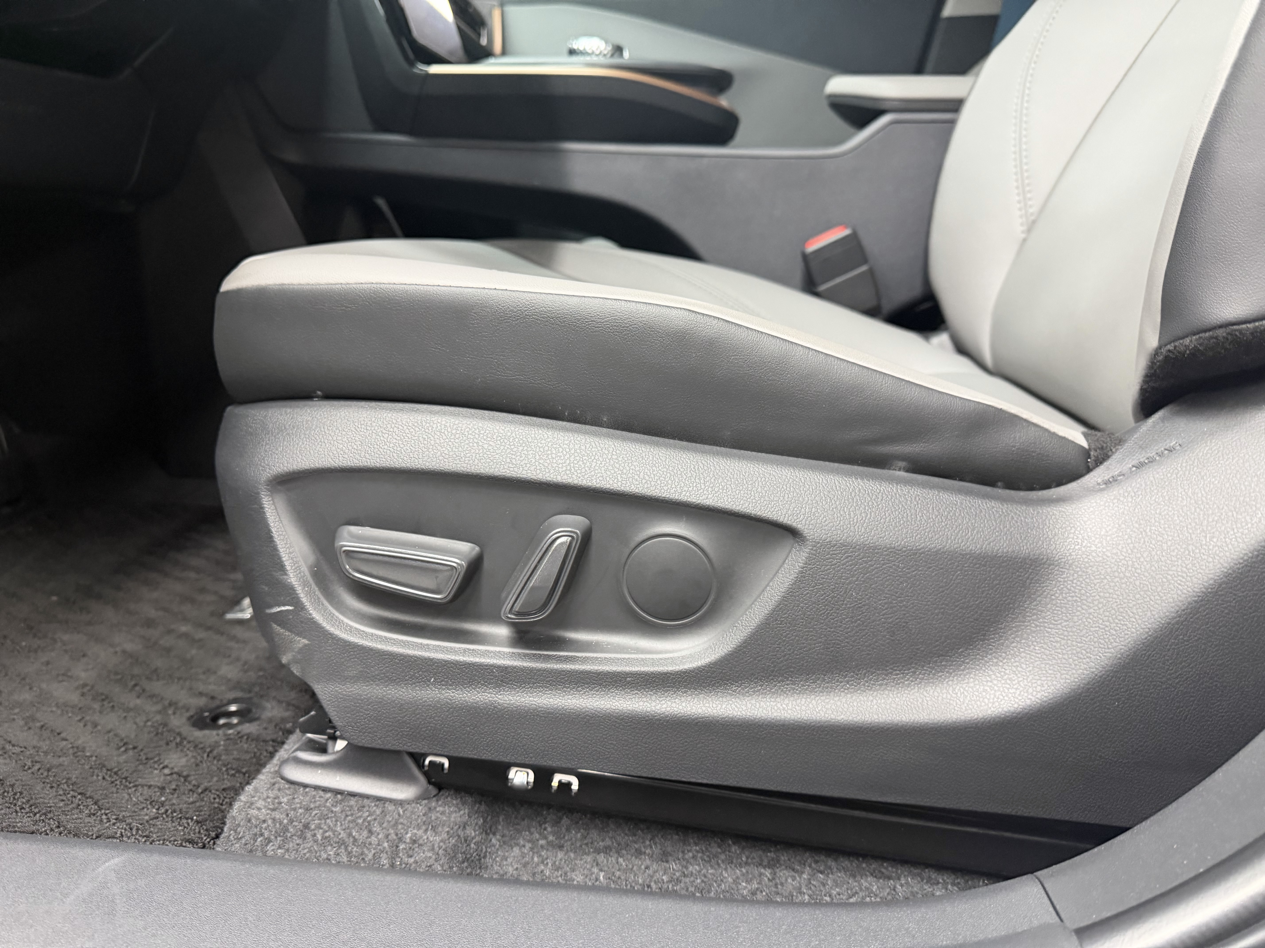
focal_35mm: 24
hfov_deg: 71.6
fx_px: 877
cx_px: 632
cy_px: 474
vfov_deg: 56.8
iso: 500
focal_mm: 6.76
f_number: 1.78
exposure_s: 1/50
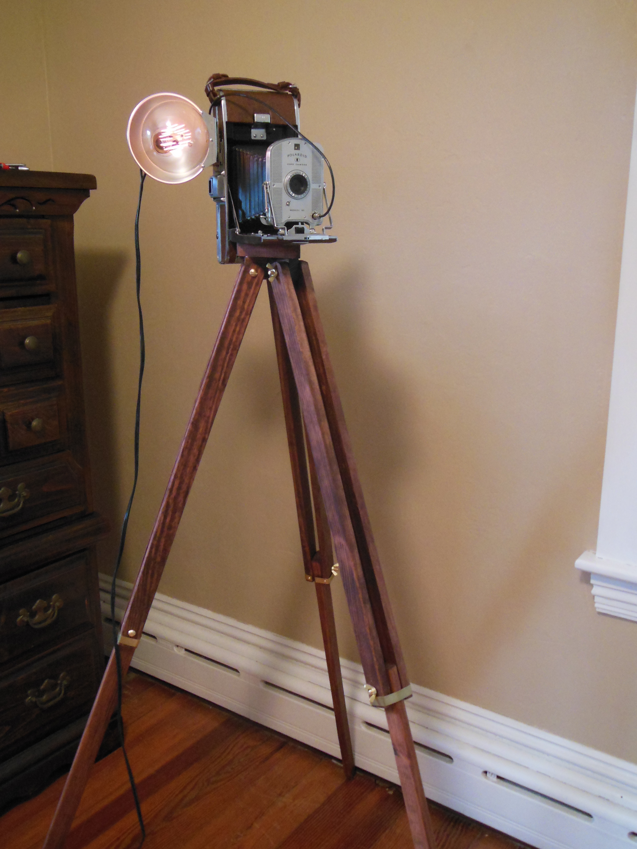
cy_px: 424
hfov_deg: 41.8
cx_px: 318
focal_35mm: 34
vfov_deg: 54.0
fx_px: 834
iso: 800
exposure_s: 1/6
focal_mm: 6
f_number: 3.9
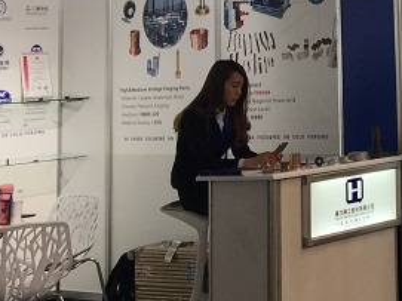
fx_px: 1219
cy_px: -76
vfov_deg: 13.6
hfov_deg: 17.5
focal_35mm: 105
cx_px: 533
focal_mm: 4.15
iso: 40
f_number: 2.2
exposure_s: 1/100
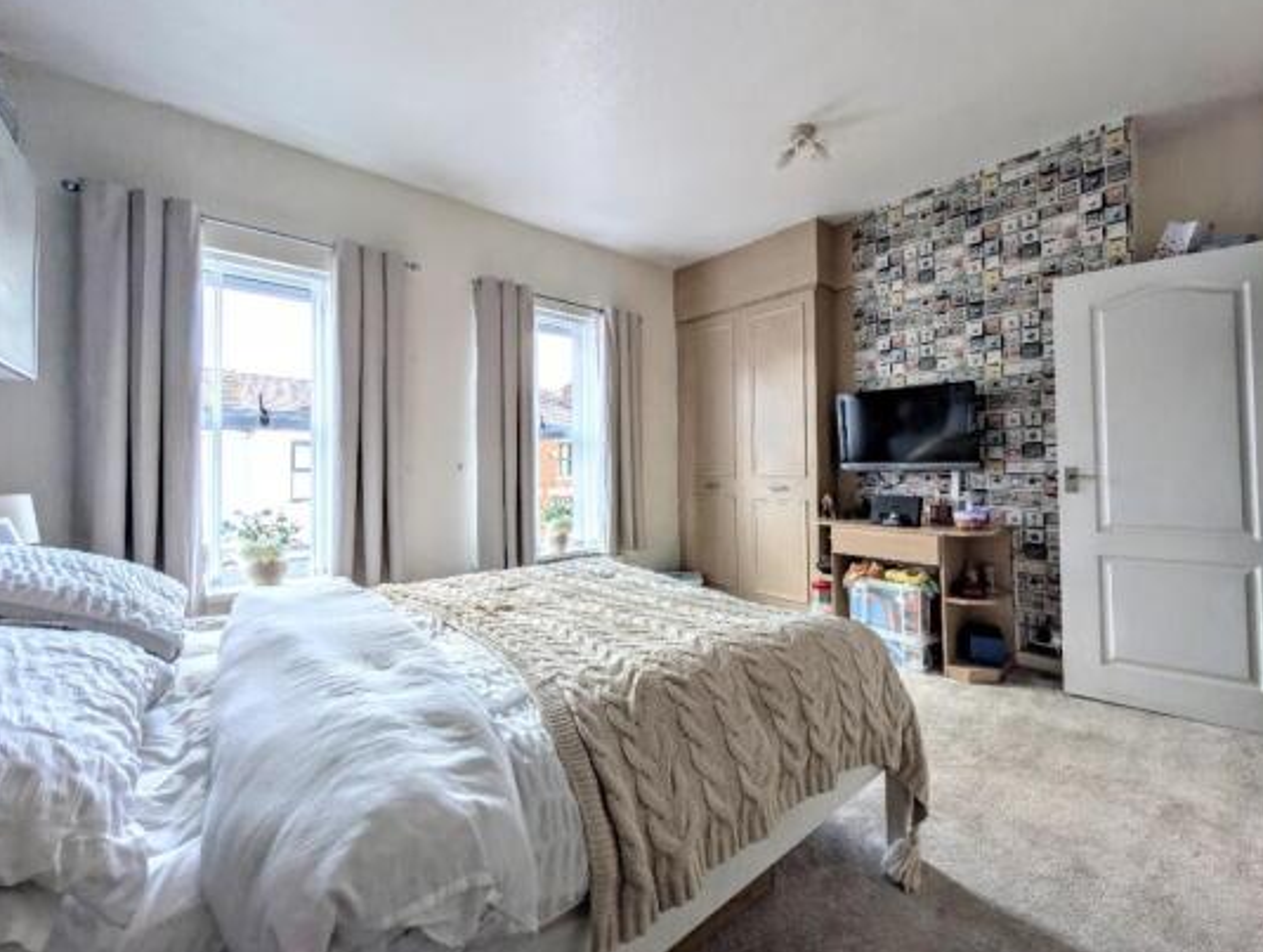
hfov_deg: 106.0
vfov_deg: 90.0
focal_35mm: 13
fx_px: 475
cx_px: 659
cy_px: 448
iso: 52
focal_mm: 2.02
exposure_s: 1/168
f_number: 1.7
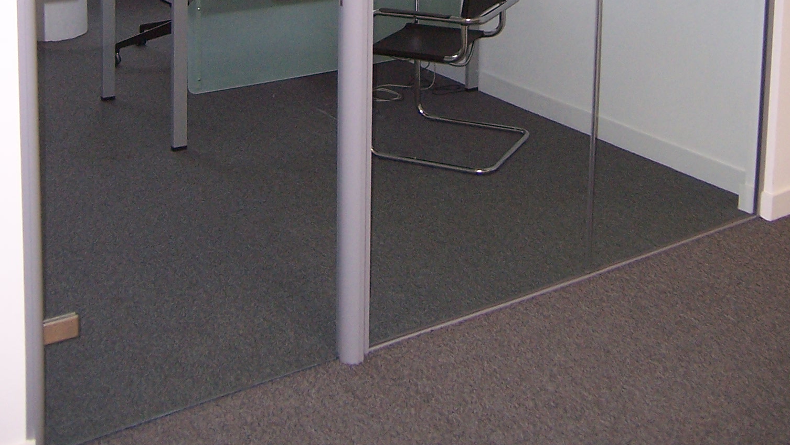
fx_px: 1152
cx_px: 402
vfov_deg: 20.0
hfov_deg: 37.8
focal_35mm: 55
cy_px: -138
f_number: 2.8
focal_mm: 5.5
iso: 140
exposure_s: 1/60
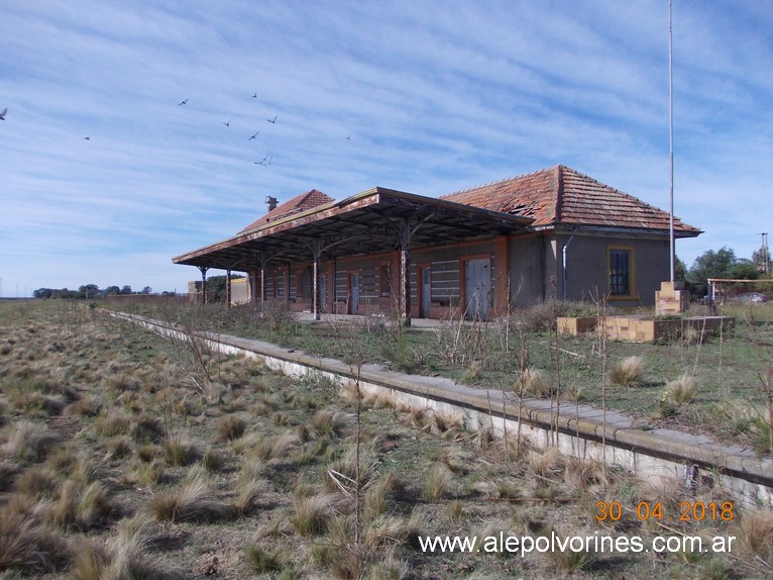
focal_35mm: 28
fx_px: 625
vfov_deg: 49.7
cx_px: 386
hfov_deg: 63.5
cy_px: 290
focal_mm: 4
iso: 80
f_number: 5.4
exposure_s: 1/400
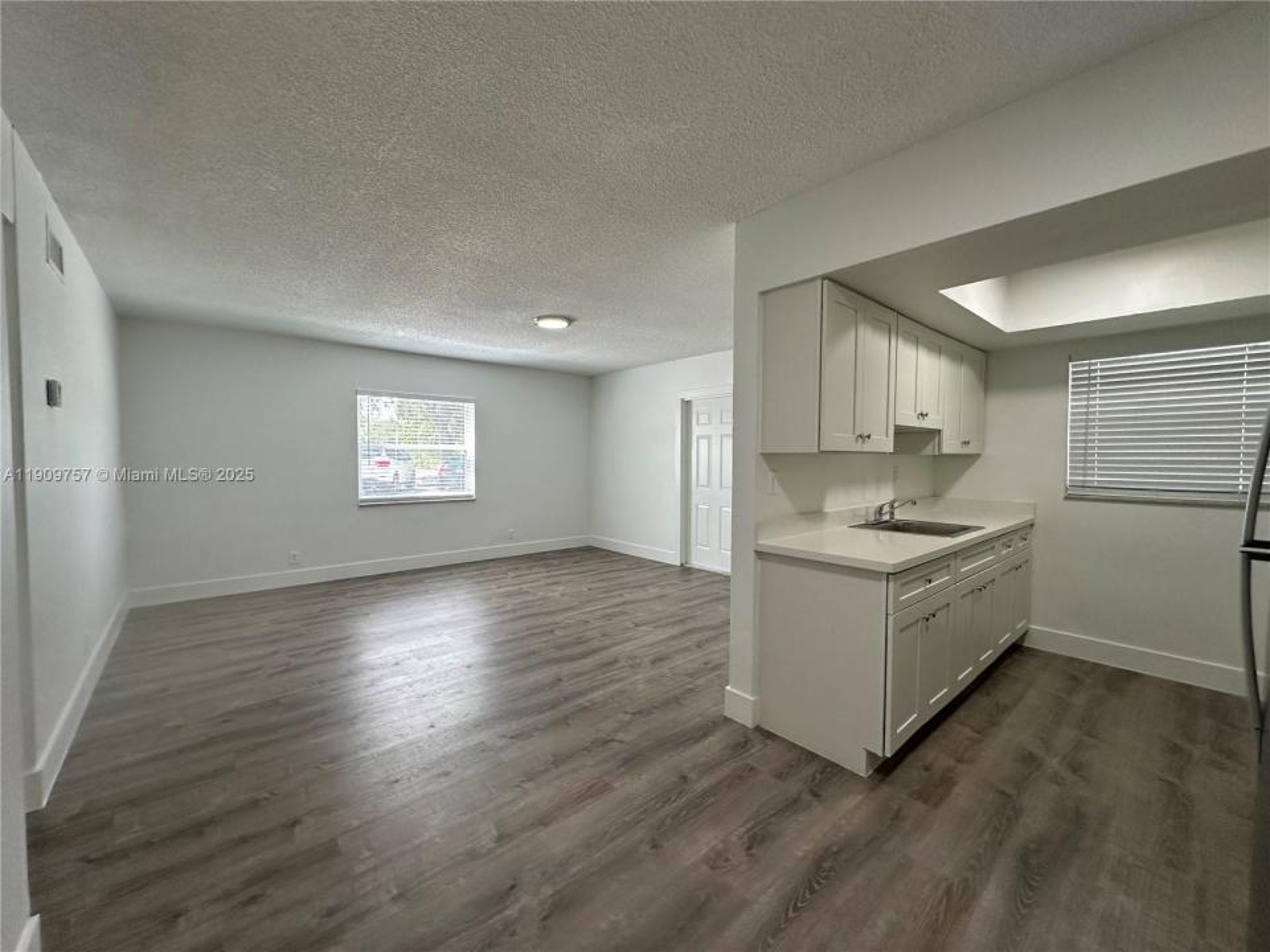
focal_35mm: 14
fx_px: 514
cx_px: 635
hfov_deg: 102.1
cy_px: 476
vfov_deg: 85.7
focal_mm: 2.22
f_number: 2.2
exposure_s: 1/120
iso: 125
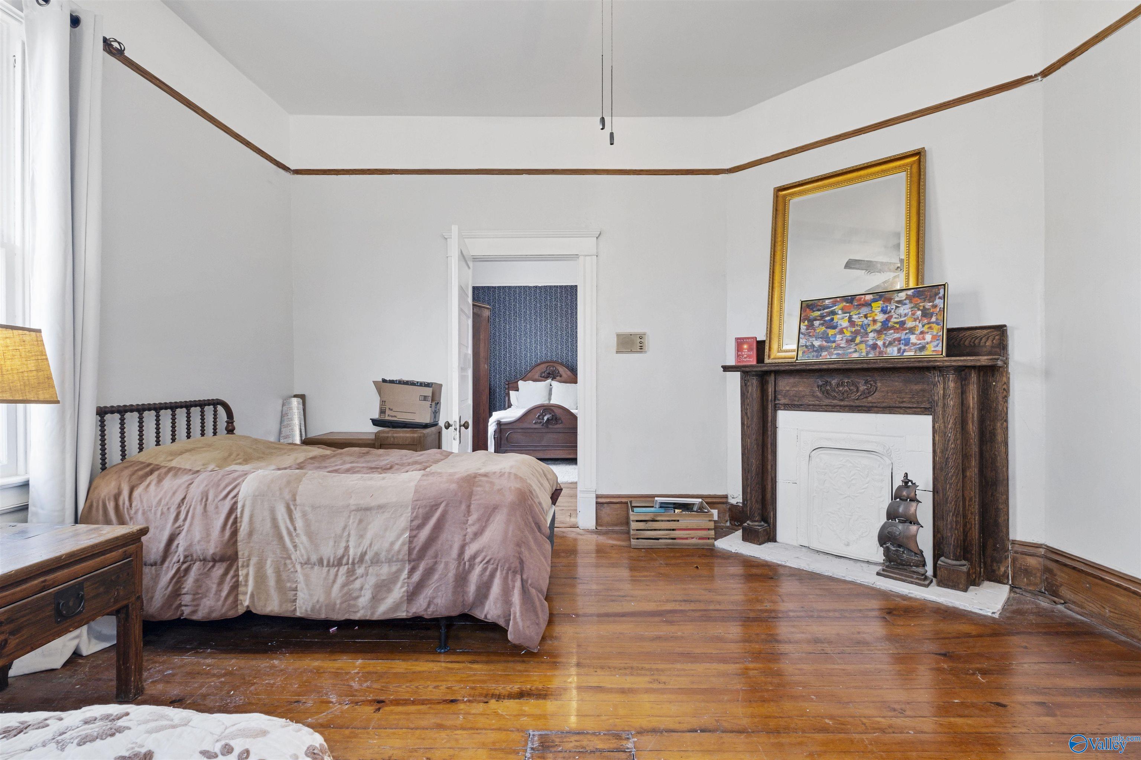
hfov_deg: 100.4
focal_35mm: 15
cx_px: 570
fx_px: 475
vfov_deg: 77.3
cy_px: 380
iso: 1250
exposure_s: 1/8
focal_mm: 10
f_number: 8
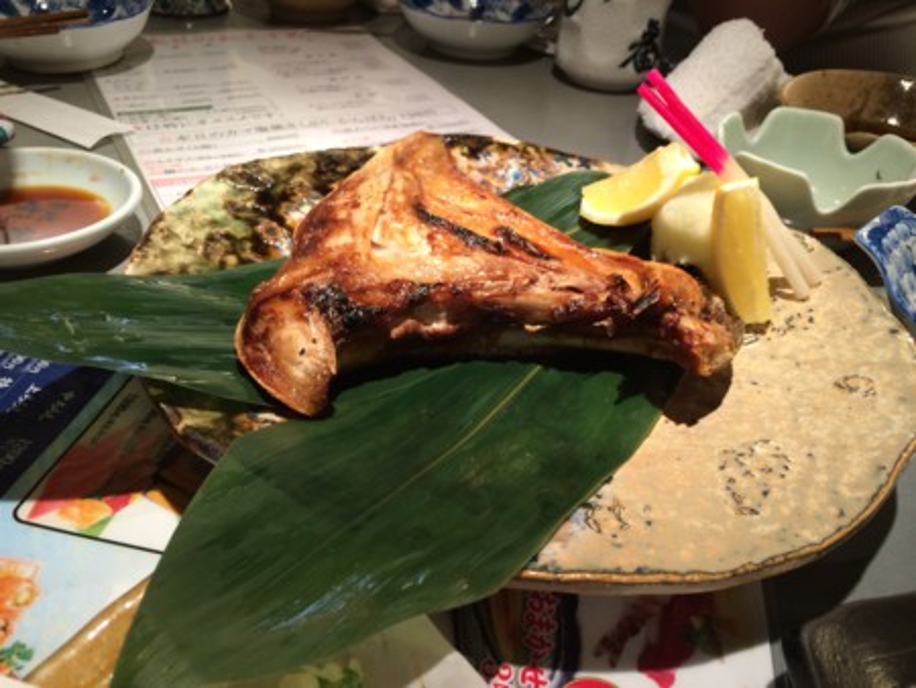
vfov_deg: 46.8
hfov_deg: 59.9
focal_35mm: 30
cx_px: 458
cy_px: 344
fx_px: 794
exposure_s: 1/30
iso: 80
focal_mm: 4.12
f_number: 2.2
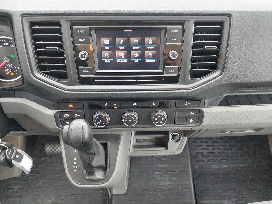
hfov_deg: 69.4
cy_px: 102
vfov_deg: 54.9
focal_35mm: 25
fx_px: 196
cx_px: 136
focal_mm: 5.23
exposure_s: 1/25
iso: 400
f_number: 1.8
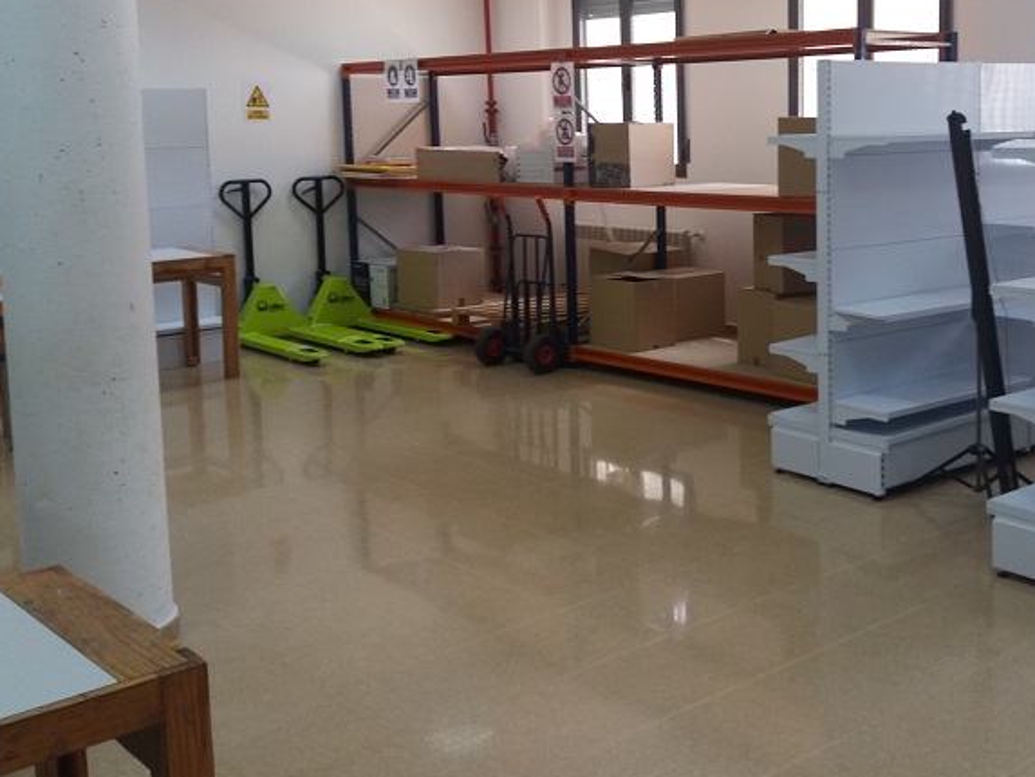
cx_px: 751
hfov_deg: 42.7
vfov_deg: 33.3
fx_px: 1286
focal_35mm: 43
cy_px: 258
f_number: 1.9
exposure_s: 1/33
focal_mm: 3.7
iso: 80
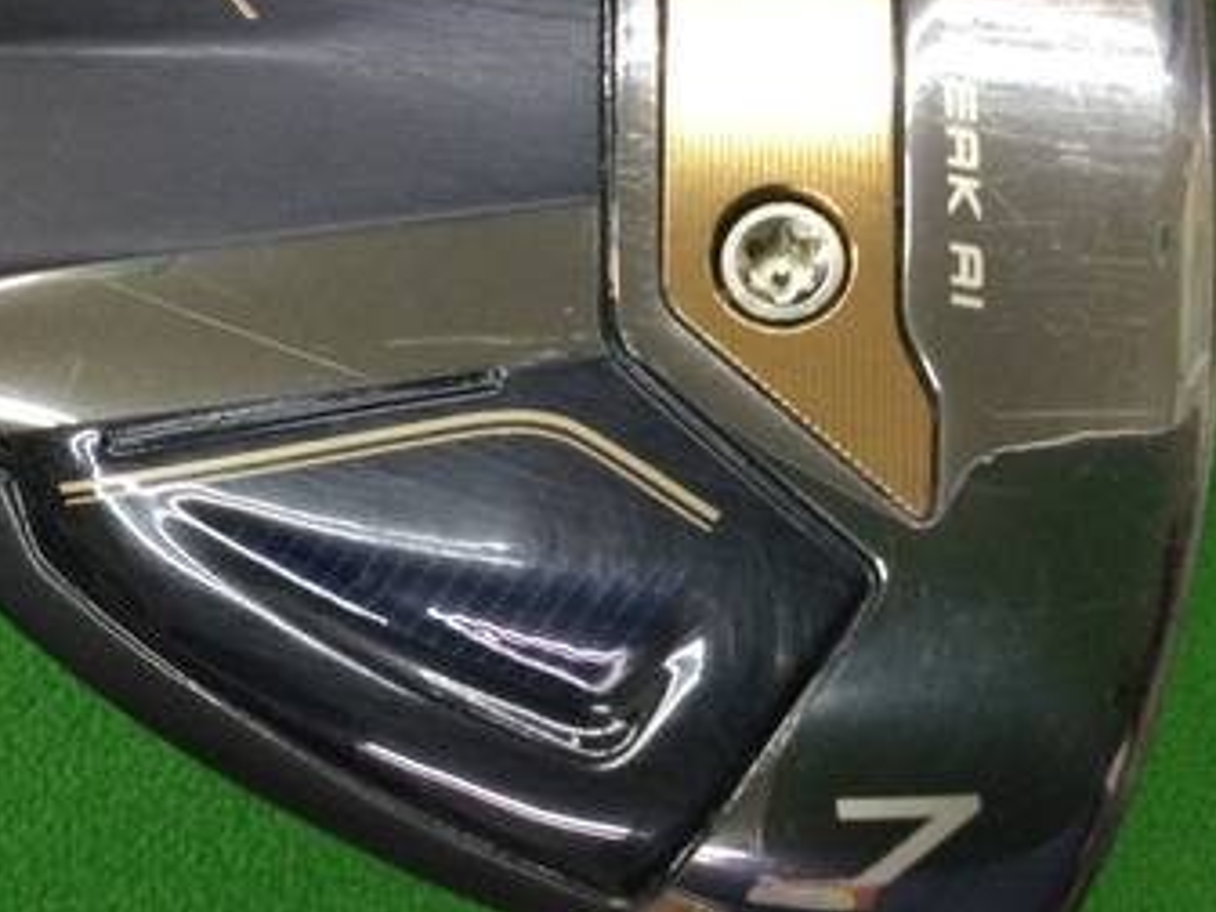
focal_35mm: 59
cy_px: 250
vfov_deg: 24.6
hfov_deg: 32.7
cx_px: 568
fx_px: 2073
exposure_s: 1/30
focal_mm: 3.3
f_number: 2.4
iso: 100
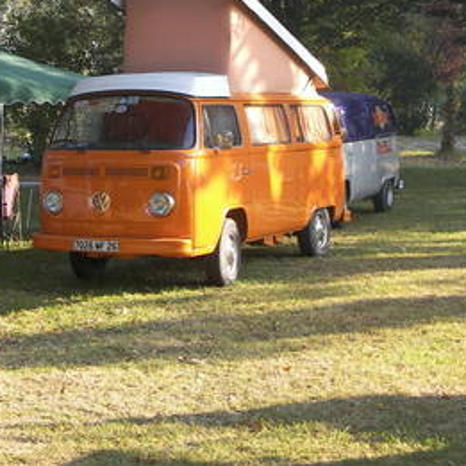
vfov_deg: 19.4
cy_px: 118
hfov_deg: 19.3
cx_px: 91
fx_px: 1356
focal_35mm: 89
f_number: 3.2
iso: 50
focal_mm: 8.5
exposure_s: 1/80
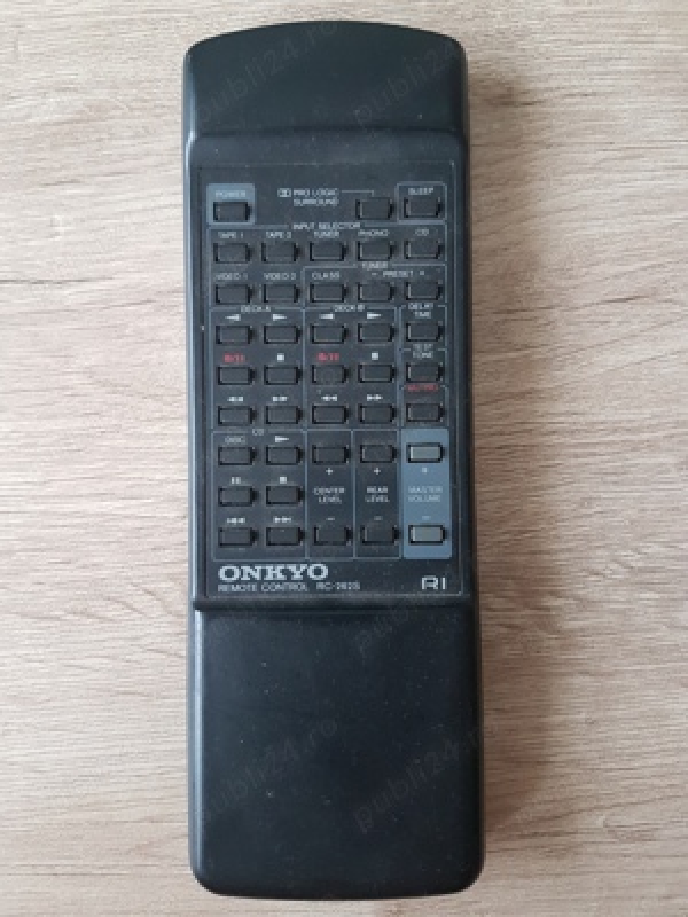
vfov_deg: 67.3
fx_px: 689
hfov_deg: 53.1
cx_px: 344
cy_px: 458
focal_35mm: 26
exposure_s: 1/25
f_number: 1.7
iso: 200
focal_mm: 4.2
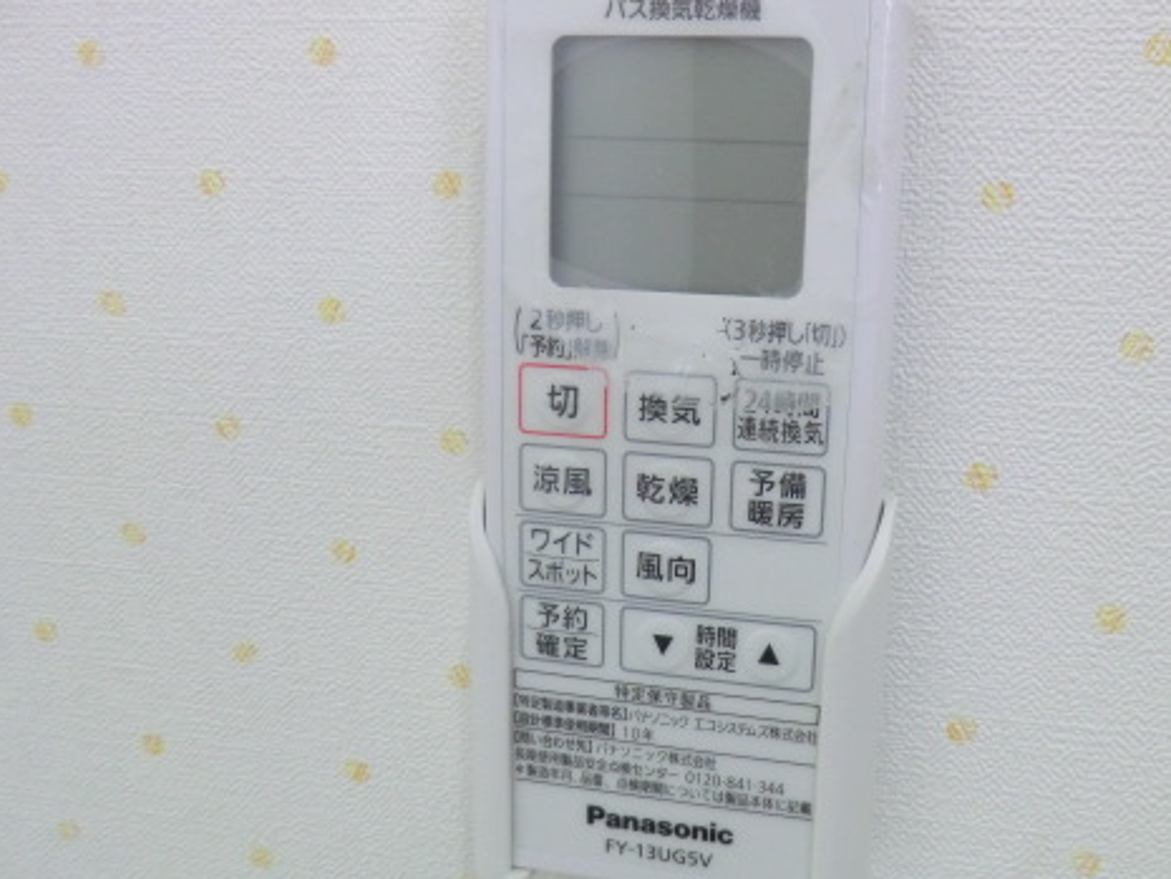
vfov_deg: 43.0
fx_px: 1117
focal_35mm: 33
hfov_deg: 54.5
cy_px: 418
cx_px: 750
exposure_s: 1/60
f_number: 3.2
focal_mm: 4.3
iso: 250
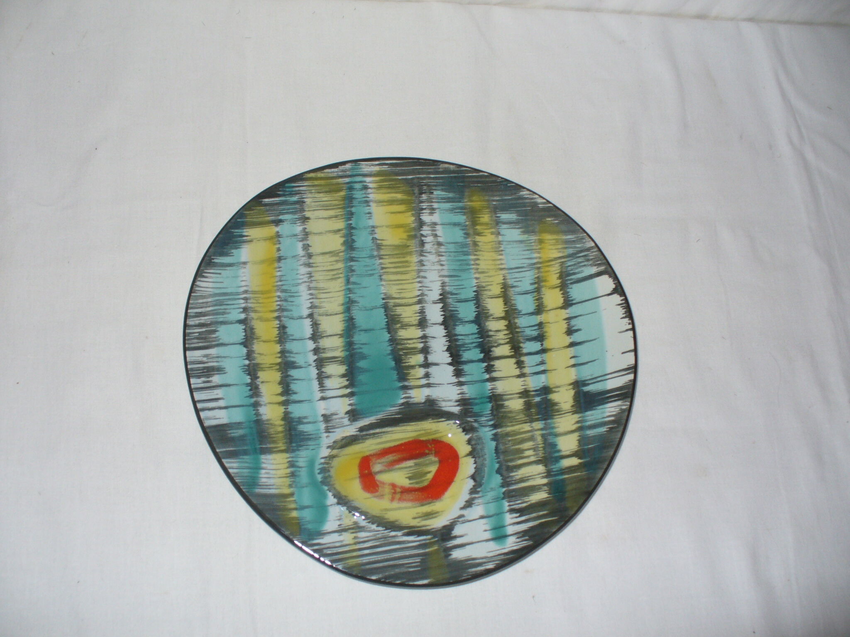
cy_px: 318
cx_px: 425
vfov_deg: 38.7
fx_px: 909
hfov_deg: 50.1
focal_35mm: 37
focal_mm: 6.1
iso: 100
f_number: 2.8
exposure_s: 1/30
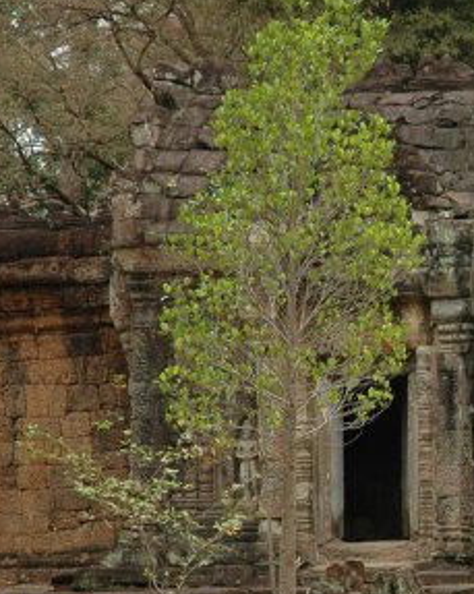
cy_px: 387
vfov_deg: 9.1
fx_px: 3724
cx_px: 739
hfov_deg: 7.2
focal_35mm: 212
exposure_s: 1/160
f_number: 6.3
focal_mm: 60
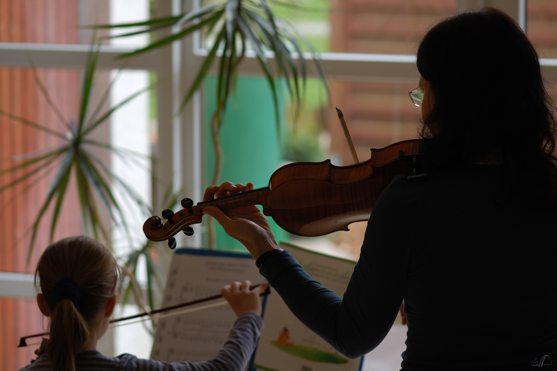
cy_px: 186
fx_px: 2435
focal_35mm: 158
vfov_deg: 8.7
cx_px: 278
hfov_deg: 13.1
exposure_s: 1/125
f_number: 3.3
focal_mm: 105
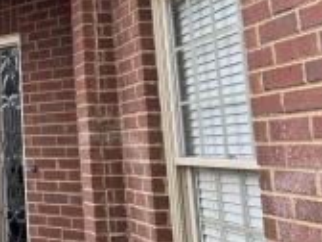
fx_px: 530
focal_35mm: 57
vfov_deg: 25.4
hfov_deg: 30.3
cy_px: 61
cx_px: -31
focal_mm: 6.76
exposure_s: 1/121
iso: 125
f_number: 1.78
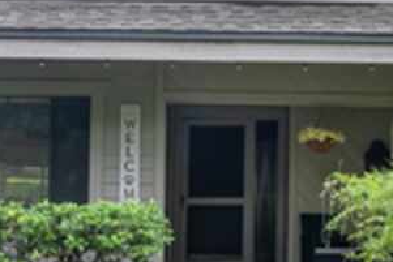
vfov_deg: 19.9
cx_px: 205
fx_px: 743
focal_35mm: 68
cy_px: 205
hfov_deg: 29.6
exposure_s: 1/200
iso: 1000
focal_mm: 16
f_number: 8
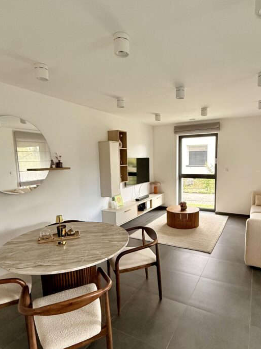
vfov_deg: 78.8
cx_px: 146
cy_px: 189
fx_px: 211
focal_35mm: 21
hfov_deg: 63.2
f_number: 2.2
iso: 160
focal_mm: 2.22
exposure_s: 1/99
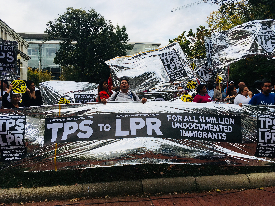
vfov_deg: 48.2
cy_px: 103
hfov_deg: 61.7
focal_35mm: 29
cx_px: 138
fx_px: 230
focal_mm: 4.15
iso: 25
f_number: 2.2
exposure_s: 1/346
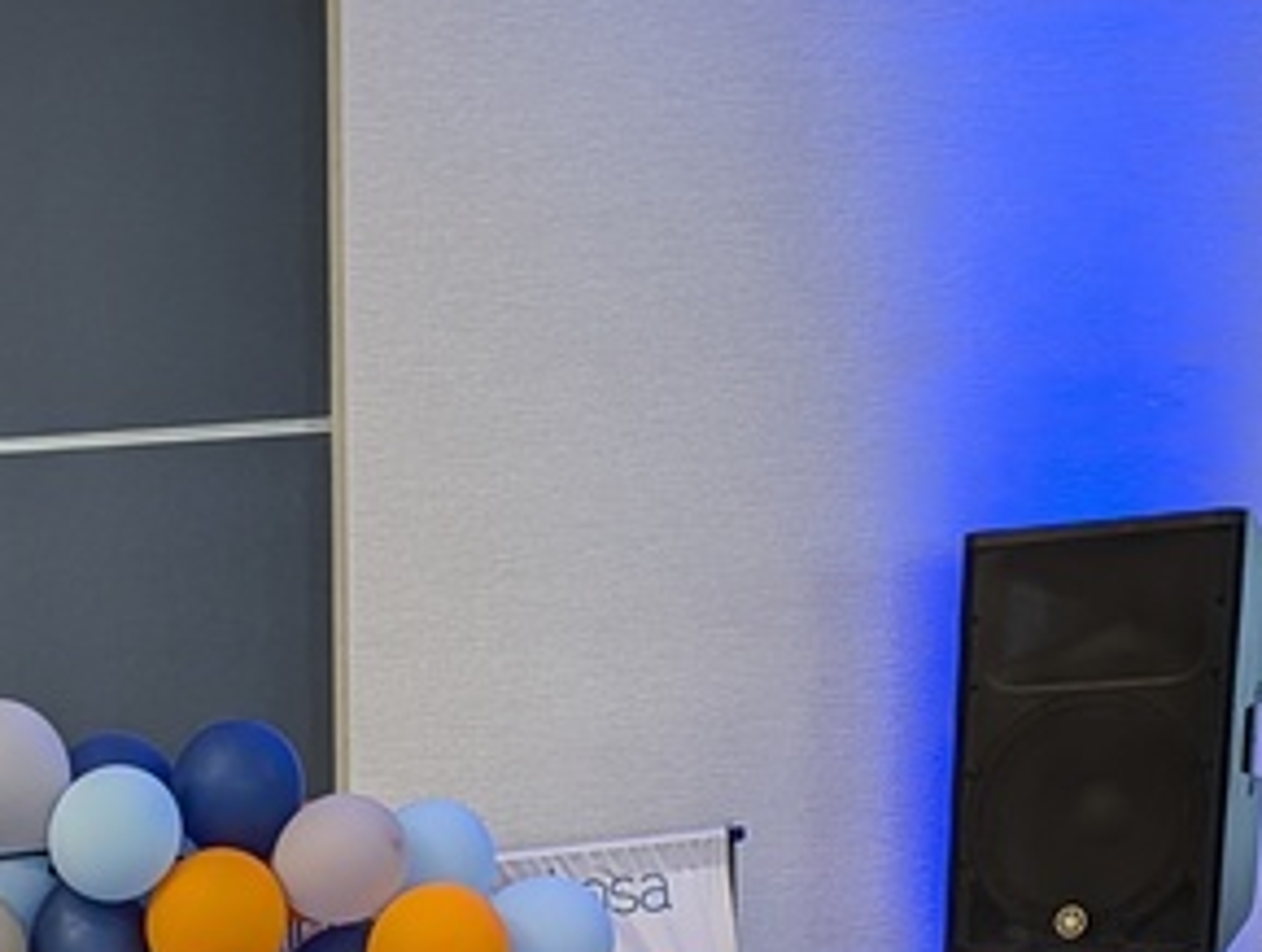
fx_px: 3105
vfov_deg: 15.4
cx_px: -245
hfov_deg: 21.4
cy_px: 1635
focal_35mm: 85
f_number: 1.68
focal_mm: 6.9
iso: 132
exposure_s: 1/40
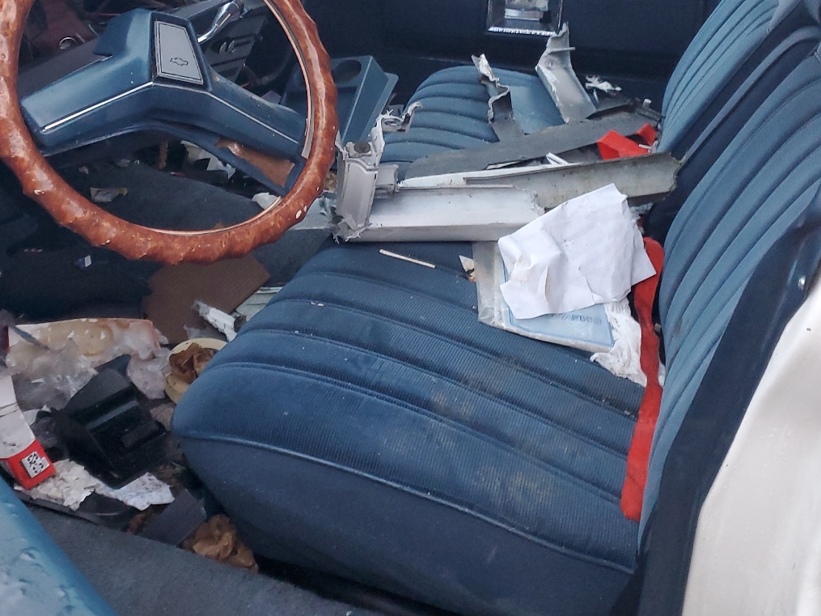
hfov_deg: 45.6
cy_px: 153
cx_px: 341
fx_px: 972
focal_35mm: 41
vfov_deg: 34.4
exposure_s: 1/60.2
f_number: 1.5
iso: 284
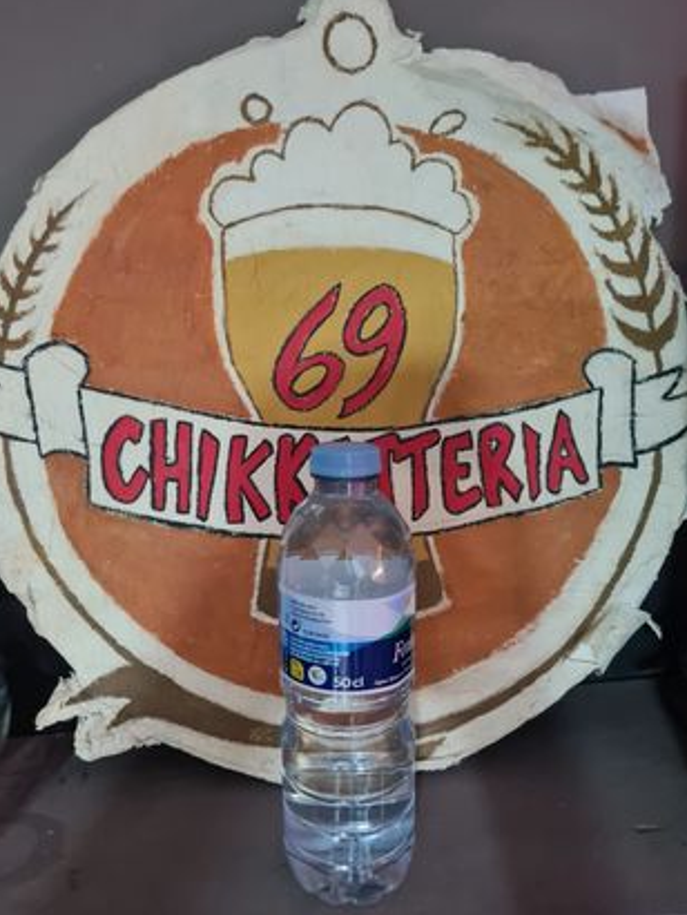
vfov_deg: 65.3
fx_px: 714
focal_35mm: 27
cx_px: 339
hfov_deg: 51.4
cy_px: 464
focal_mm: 5.4
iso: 640
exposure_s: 1/25
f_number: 1.8
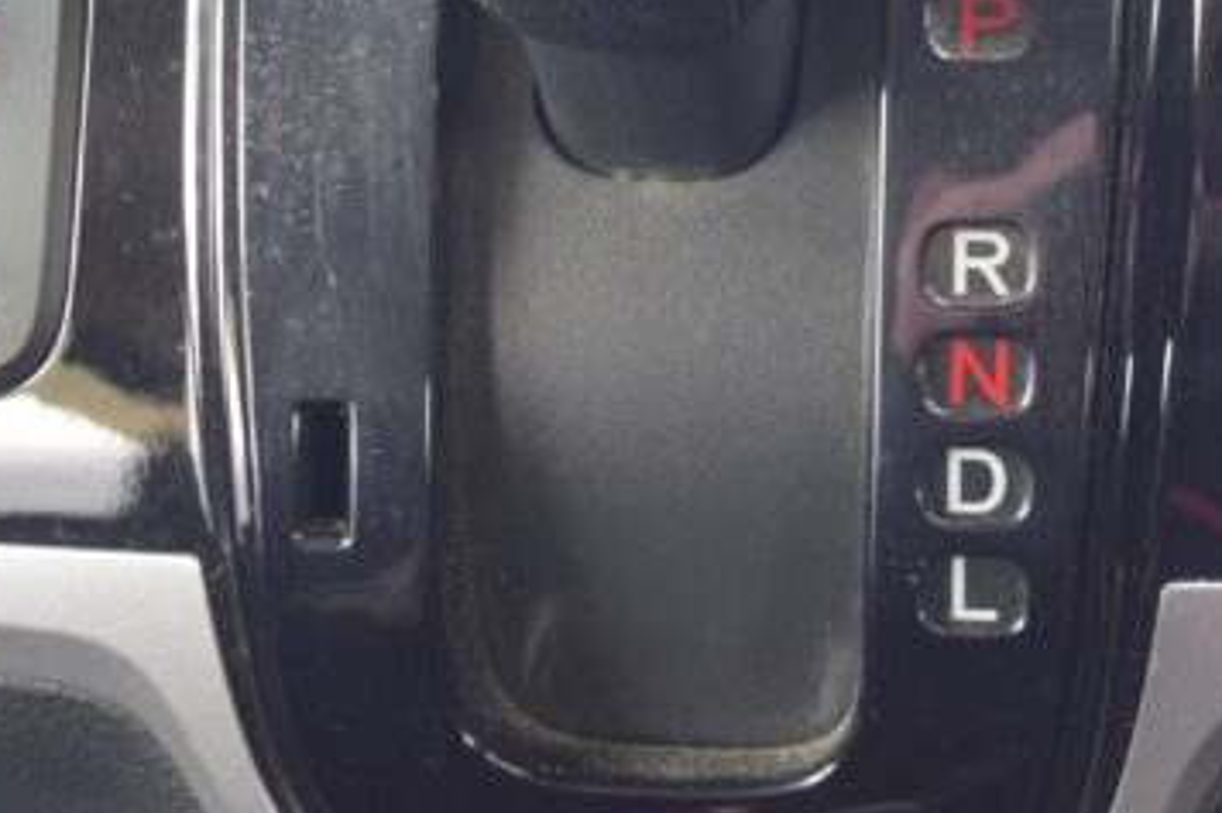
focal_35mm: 91
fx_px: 3087
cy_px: -93
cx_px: 982
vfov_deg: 14.6
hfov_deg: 22.1
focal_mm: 20
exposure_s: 1/60
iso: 900
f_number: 3.8
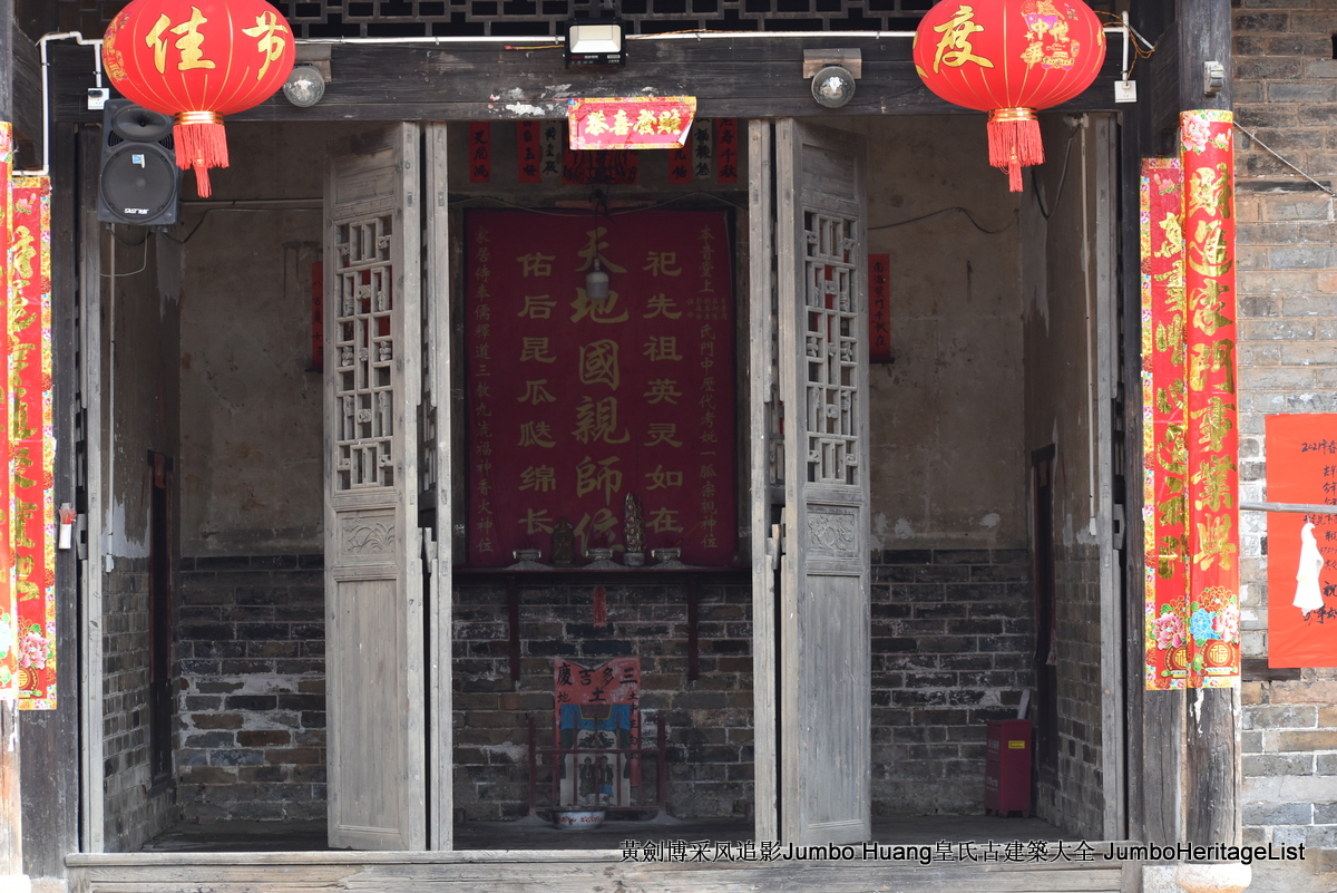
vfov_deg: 13.1
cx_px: 668
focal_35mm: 105
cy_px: 446
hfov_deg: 19.4
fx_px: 3901
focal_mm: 70
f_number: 5.6
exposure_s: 1/250
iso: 400
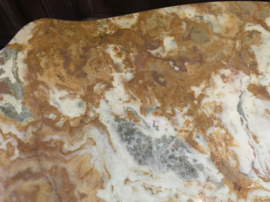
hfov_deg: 52.4
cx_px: 157
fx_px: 273
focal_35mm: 35
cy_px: 100
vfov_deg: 40.7
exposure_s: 1/33
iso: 160
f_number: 2.2
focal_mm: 4.15
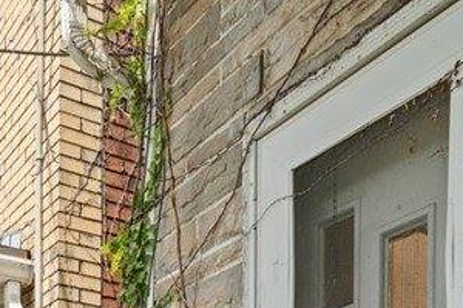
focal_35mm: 58
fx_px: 746
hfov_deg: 34.5
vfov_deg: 18.9
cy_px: 530
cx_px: 211
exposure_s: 1/250
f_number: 8
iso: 400
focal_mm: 16
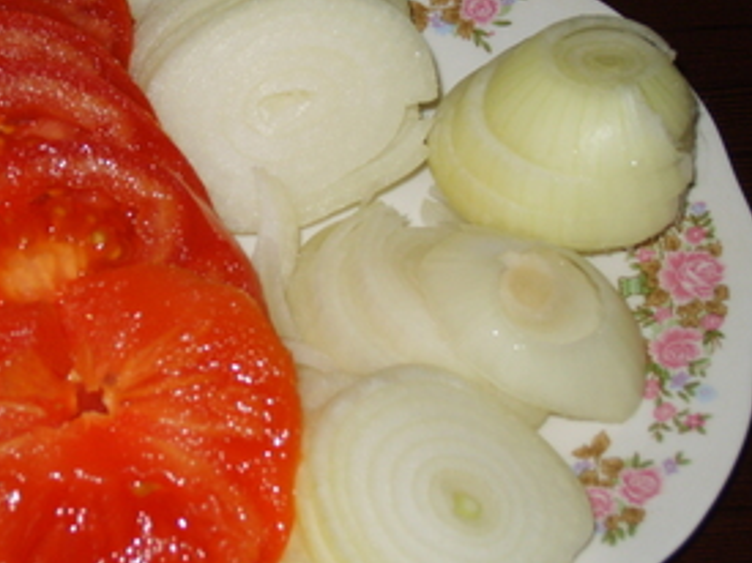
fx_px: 2562
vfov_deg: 12.5
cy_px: 241
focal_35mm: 118
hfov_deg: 16.6
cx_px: 183
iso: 100
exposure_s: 1/45
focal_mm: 15
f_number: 4.1
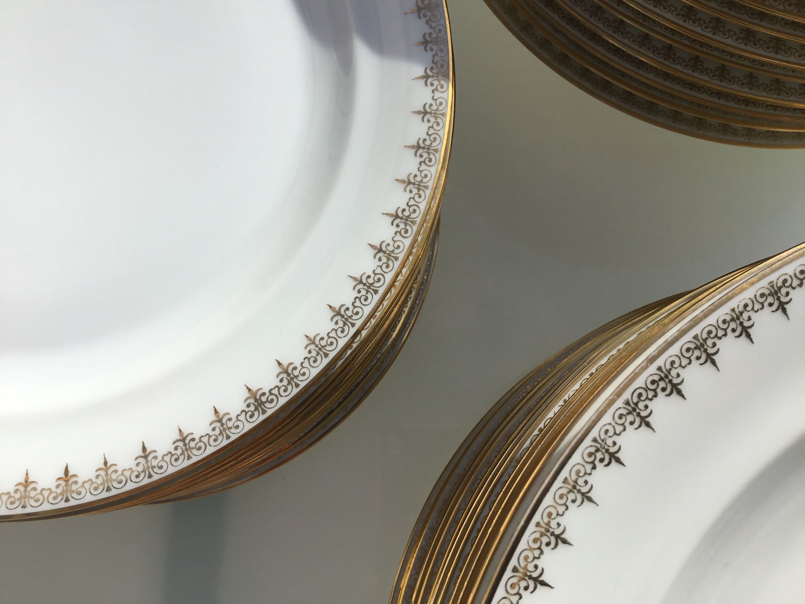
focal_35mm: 31
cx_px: 402
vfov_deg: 45.4
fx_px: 721
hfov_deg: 58.4
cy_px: 302
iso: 25
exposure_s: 1/2331
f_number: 2.4
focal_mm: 3.3
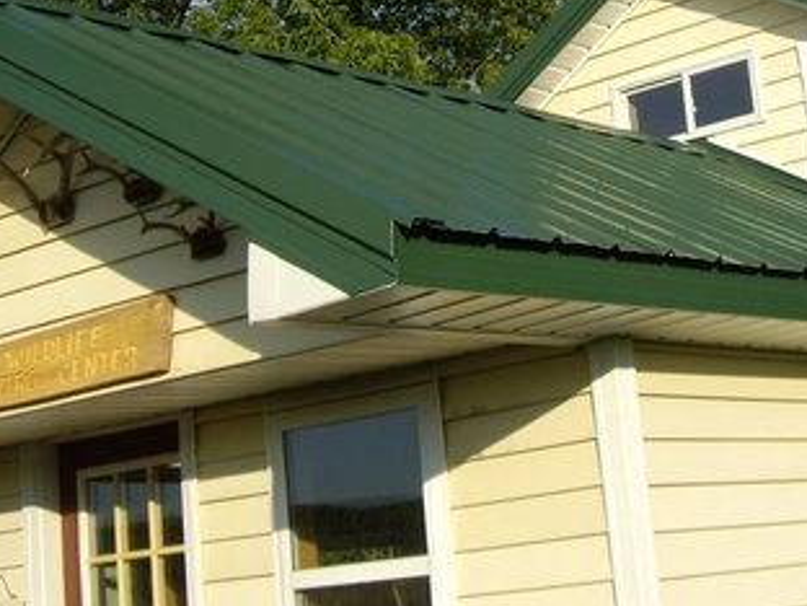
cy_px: 73
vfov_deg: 18.6
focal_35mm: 78
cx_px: 613
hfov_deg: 24.7
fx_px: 1818
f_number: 4.3
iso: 50
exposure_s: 1/320
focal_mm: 6.2
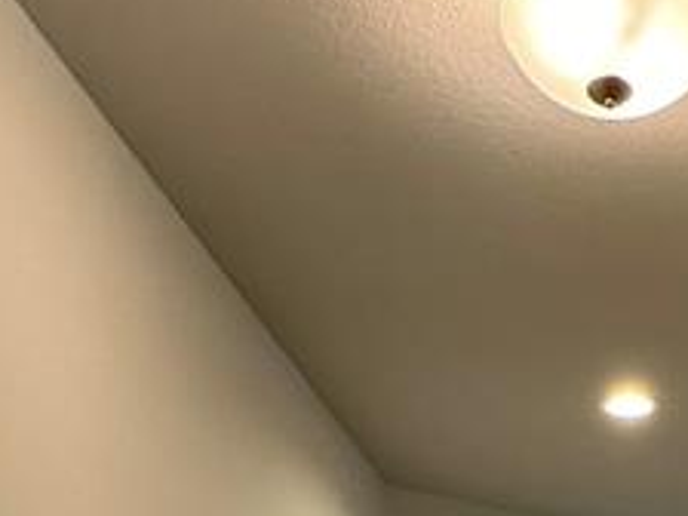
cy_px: 863
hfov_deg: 29.2
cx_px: 605
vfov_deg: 18.9
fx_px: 1272
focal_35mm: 64
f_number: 2.2
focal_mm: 2.22
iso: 200
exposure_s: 1/120
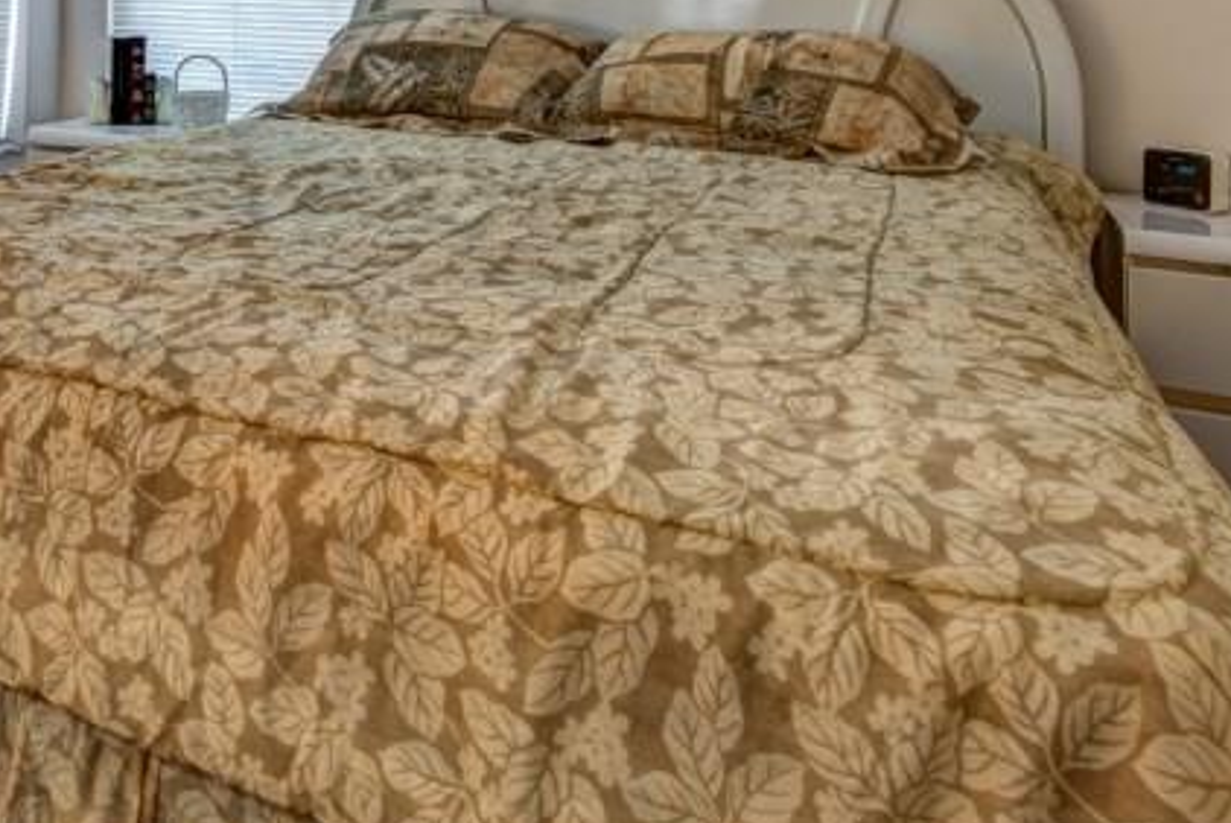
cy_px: -53
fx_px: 1163
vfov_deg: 34.4
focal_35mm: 34
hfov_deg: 52.7
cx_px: 277
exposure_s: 1/2
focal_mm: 14
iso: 100
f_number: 8
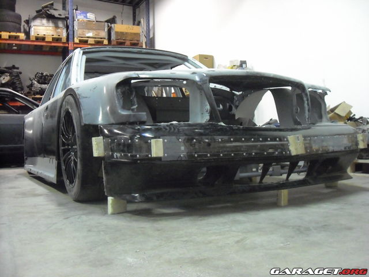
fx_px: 394
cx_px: 184
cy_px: 138
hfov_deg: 50.1
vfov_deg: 38.7
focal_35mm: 37
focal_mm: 6.2
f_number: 2.7
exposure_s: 1/15
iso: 800
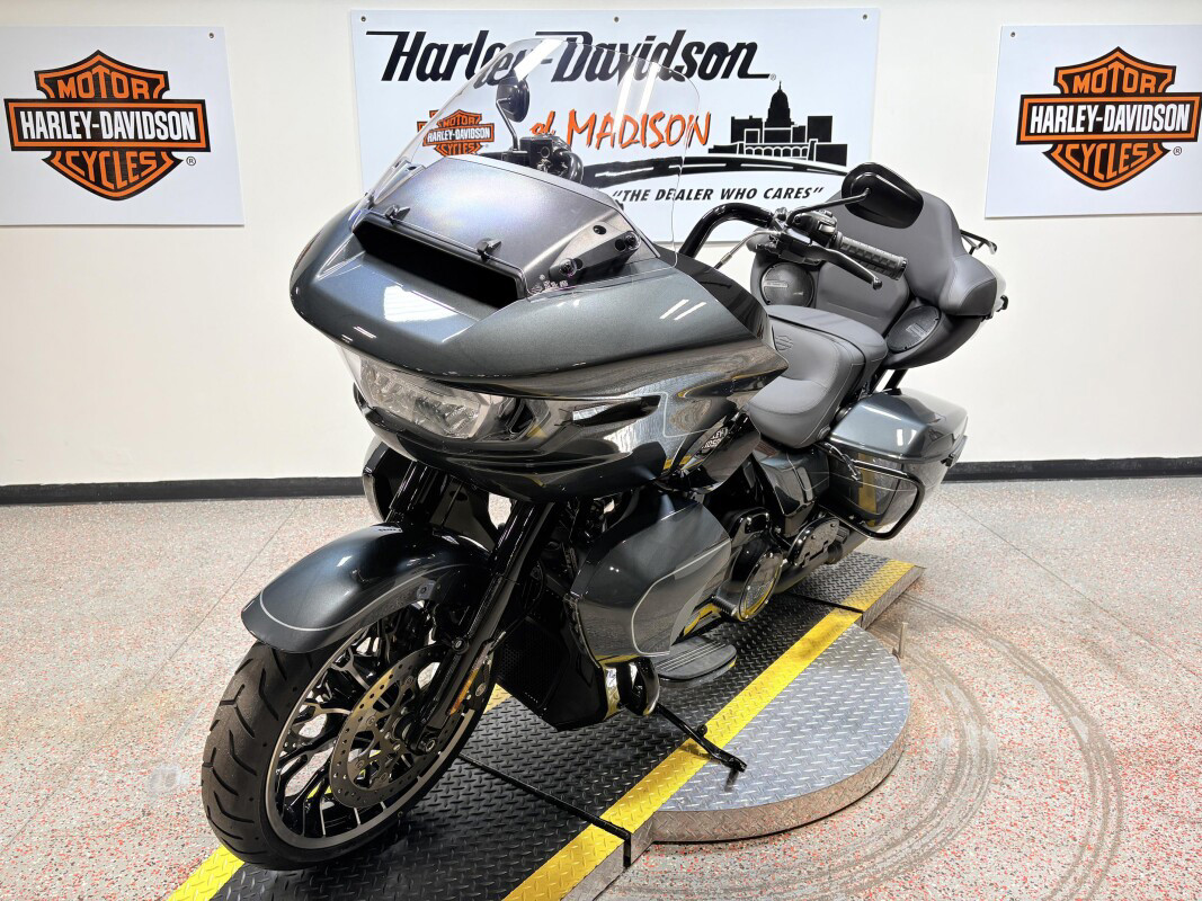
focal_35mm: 26
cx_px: 601
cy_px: 450
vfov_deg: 53.1
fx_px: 903
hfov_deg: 67.3
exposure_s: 1/120
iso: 64
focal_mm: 5.96
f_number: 1.6
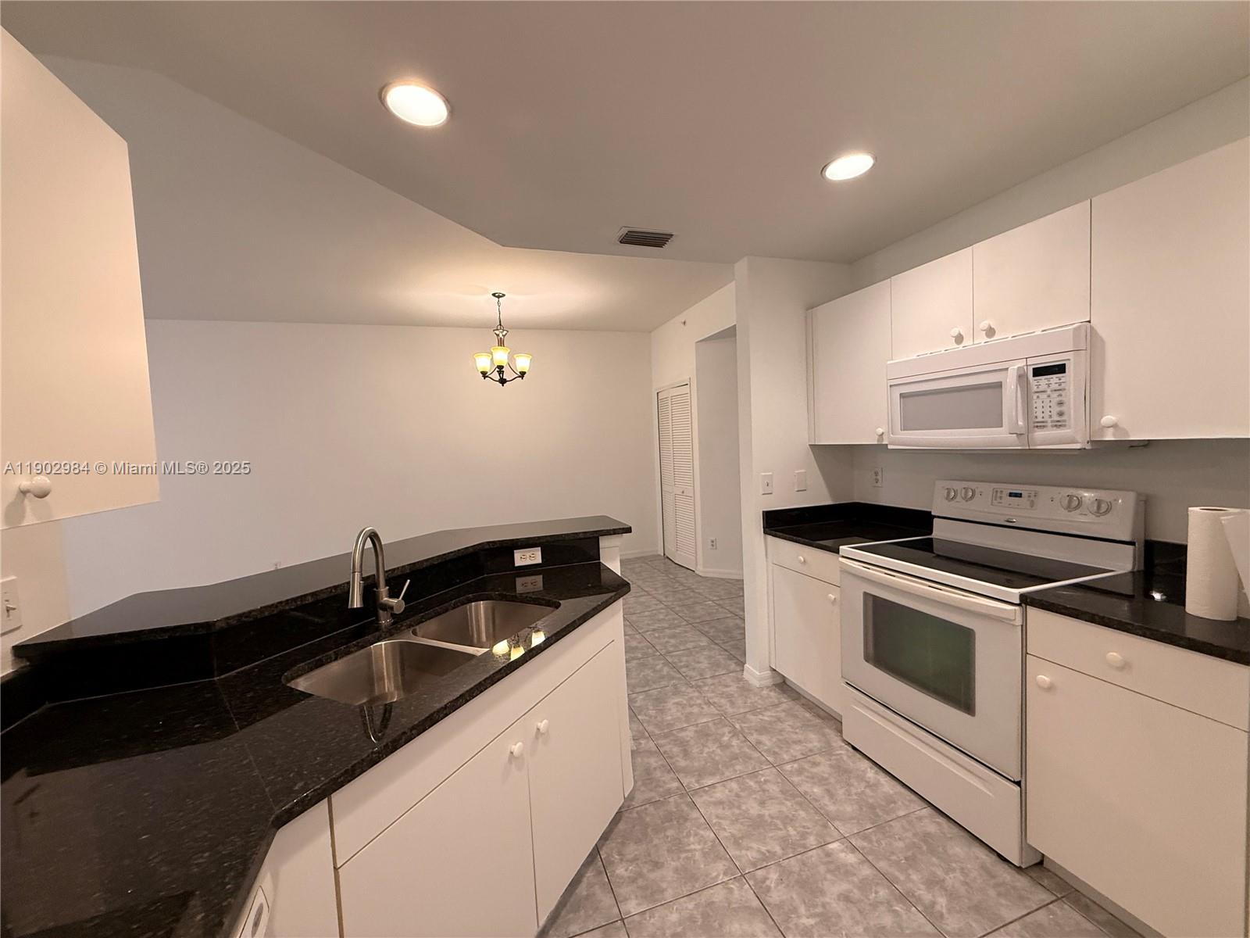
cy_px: 469
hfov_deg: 102.1
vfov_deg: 85.7
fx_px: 506
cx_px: 625
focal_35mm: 14
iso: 250
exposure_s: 1/60
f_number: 2.2
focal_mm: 2.22
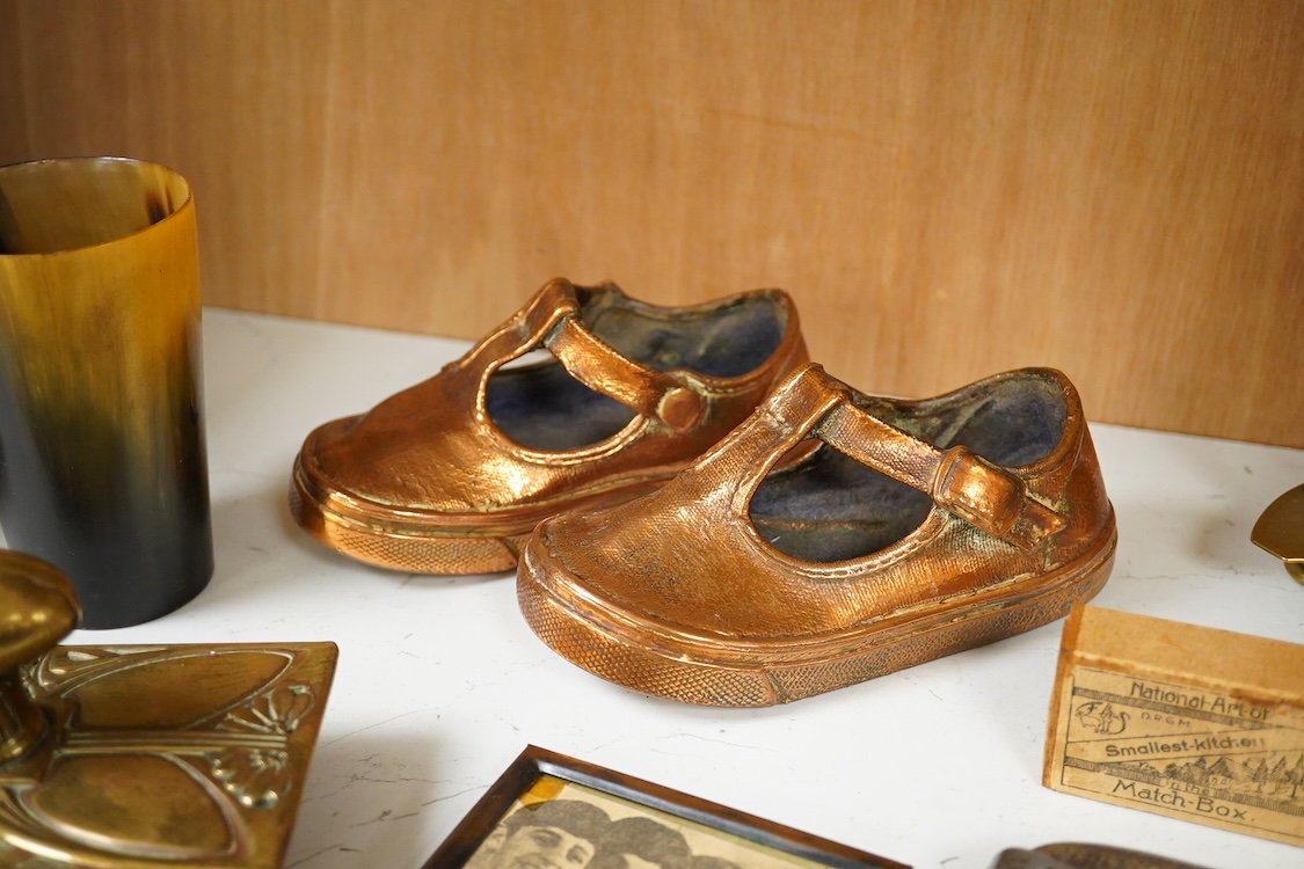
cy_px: 434
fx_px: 1630
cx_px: 652
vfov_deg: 29.9
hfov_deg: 43.6
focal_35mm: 45
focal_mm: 30
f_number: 6.3
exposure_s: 1/160
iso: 2500
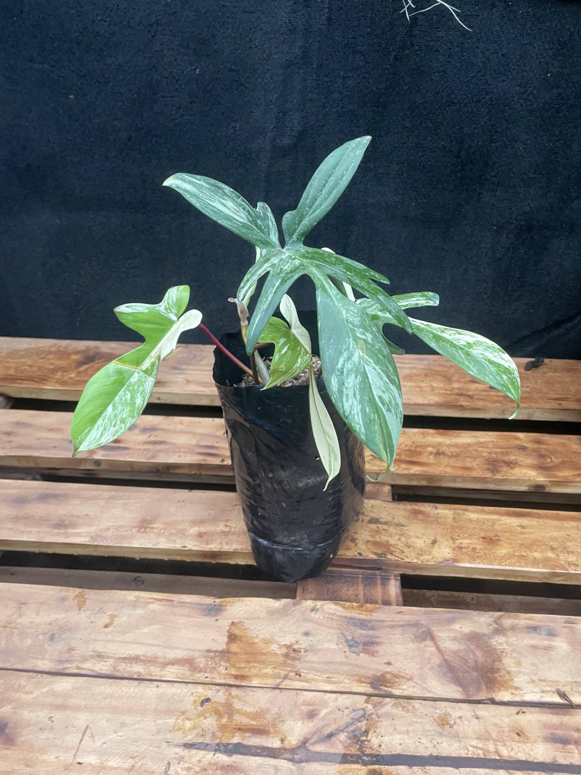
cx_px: 290
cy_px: 388
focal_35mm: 26
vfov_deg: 67.3
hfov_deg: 53.1
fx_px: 582
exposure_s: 1/45
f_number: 1.6
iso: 500
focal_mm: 4.2
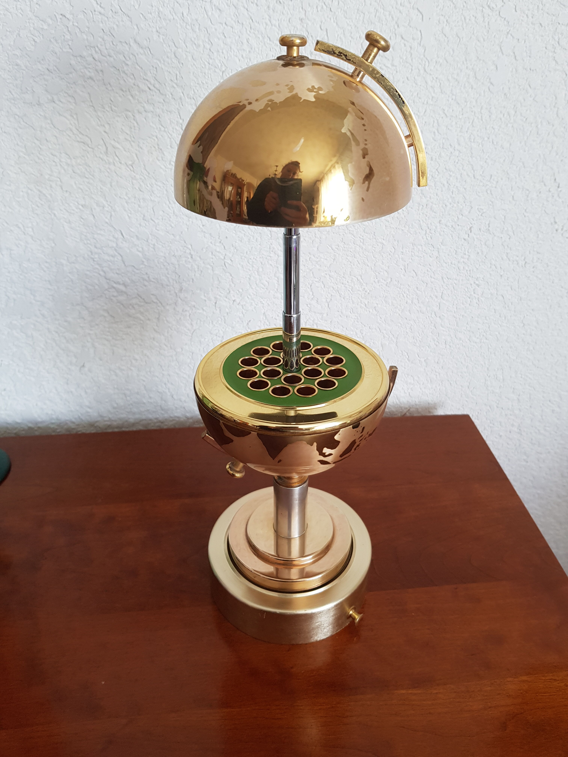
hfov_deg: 53.1
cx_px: 284
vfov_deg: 67.3
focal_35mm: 26
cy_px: 378
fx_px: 569
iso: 80
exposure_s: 1/50
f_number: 1.7
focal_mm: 4.2
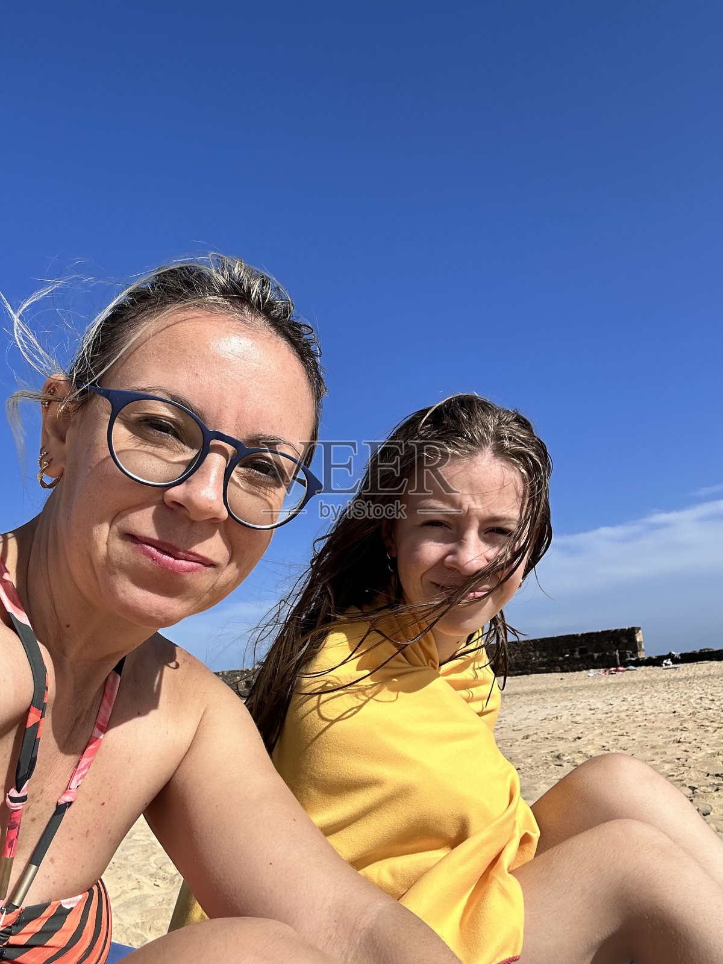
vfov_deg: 60.0
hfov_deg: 46.8
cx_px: 362
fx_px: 835
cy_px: 482
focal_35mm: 30
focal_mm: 2.69
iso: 25
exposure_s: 1/2242
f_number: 1.9
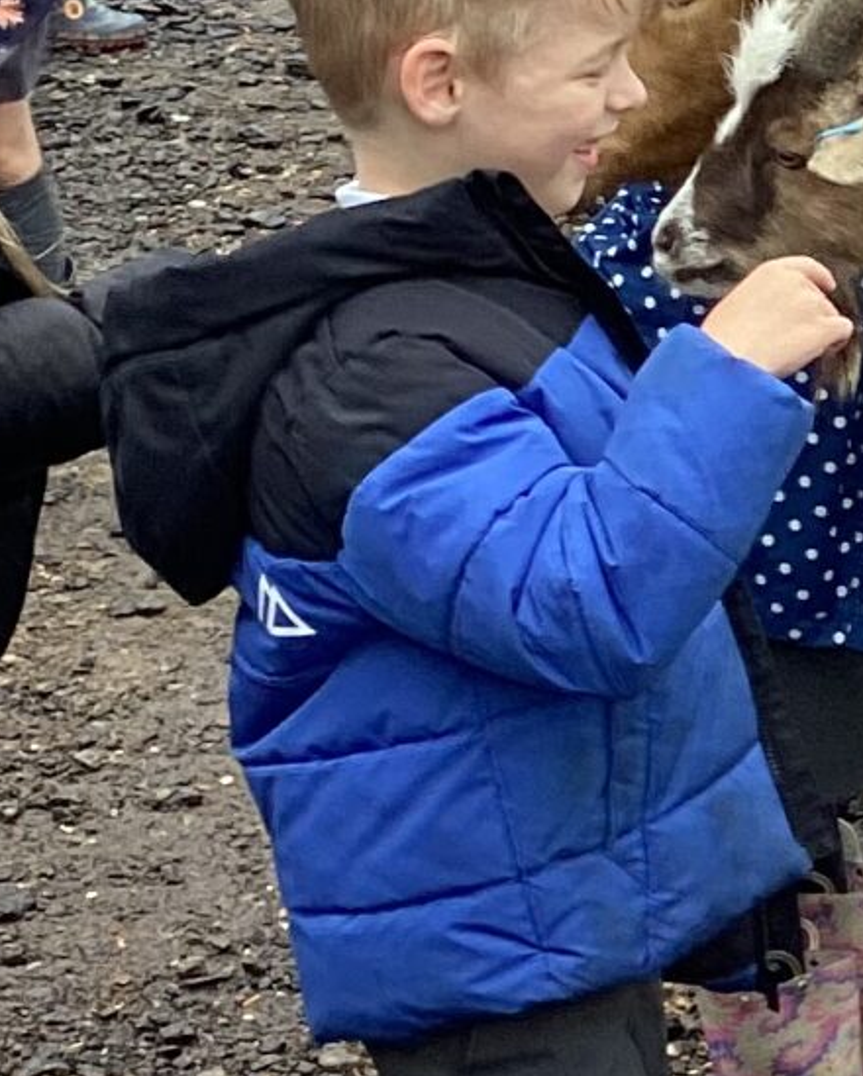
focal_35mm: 141
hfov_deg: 10.5
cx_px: 1349
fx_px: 4497
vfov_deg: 13.7
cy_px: 500
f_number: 2.4
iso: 32
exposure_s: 1/120
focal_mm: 3.3
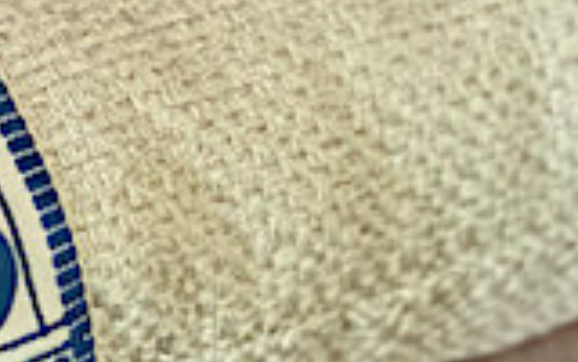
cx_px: 92
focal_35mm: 243
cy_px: 480
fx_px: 3828
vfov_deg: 5.4
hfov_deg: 8.6
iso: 320
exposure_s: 1/40
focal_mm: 6
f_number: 2
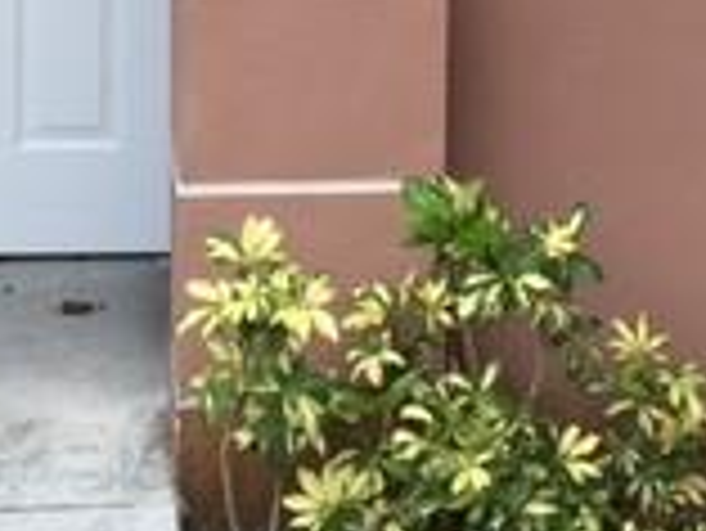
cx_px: 315
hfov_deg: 16.7
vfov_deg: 12.2
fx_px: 2408
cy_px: -158
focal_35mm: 118
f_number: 2.2
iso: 25
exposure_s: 1/418
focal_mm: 4.15
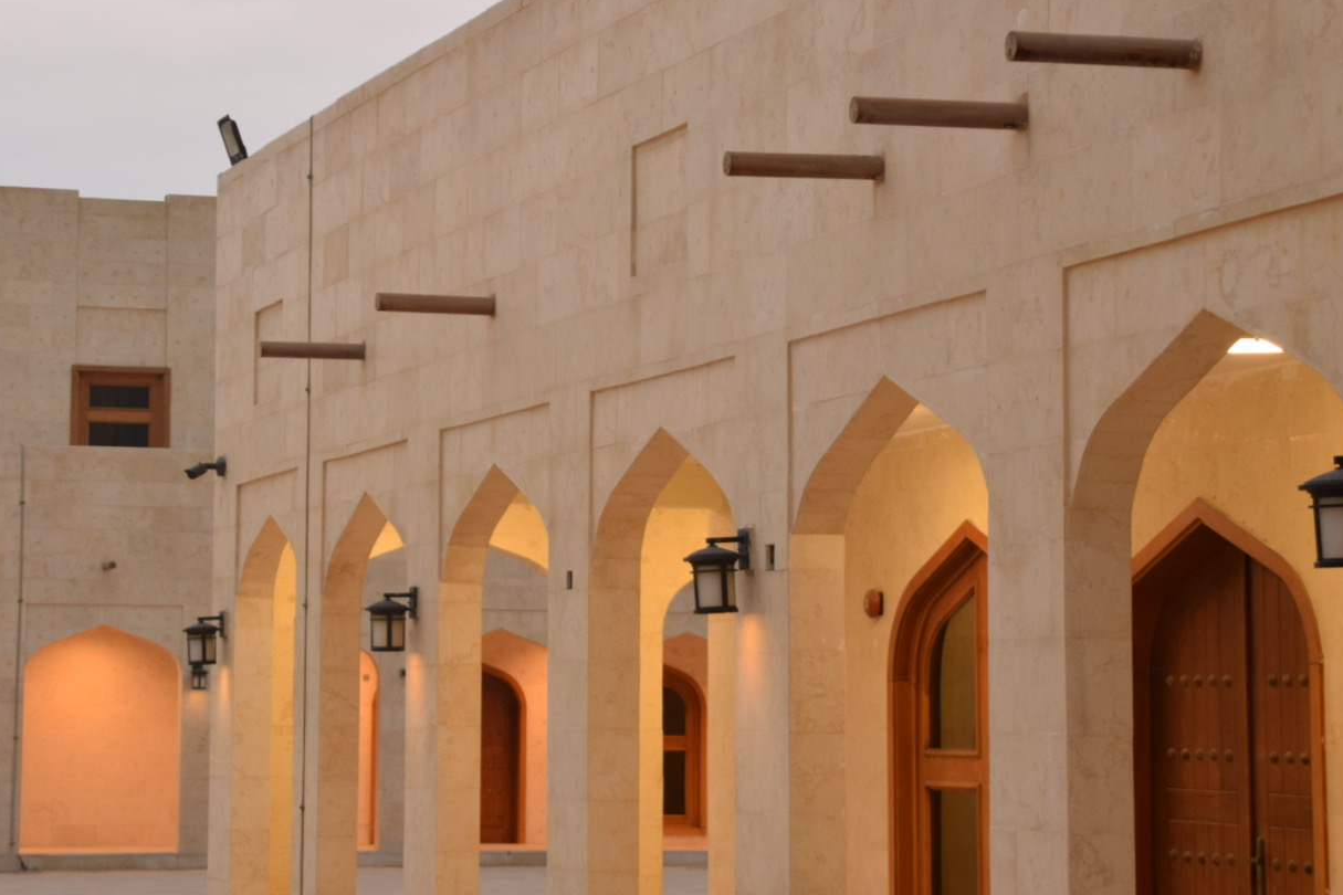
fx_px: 3879
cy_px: 378
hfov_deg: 19.6
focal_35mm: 104
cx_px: 520
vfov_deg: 13.2
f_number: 5
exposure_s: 1/50
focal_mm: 52
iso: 400
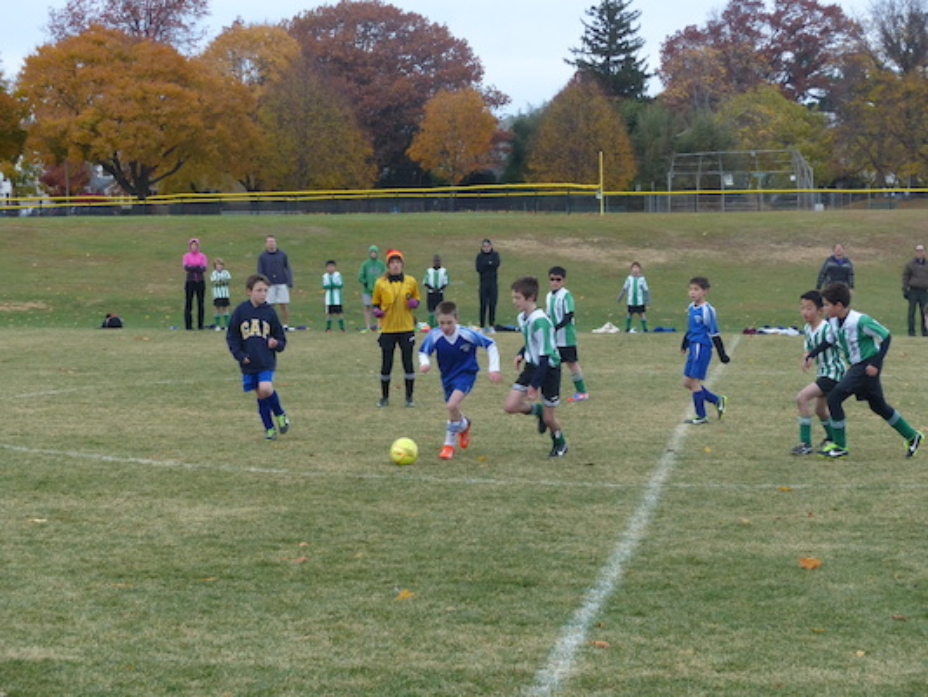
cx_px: 464
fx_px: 2386
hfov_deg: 22.0
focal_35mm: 89
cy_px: 348
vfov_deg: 16.6
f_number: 2.8
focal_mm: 16
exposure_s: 1/500
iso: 250
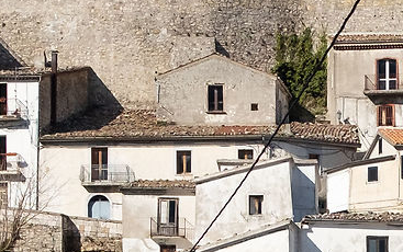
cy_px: 415
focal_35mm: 233
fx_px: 2561
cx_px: 623
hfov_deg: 8.8
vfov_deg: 5.6
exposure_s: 1/1000
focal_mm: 23
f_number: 5.6
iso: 200
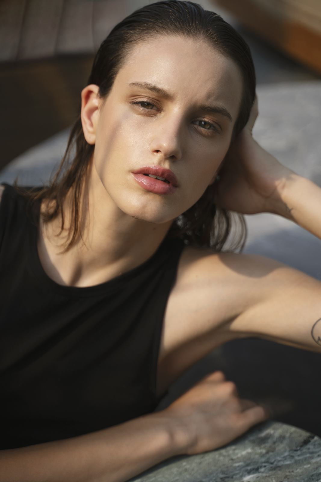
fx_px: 963
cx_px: 160
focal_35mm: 72
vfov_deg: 28.1
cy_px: 241
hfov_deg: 18.9
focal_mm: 72
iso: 200
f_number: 2.8
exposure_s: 1/5000
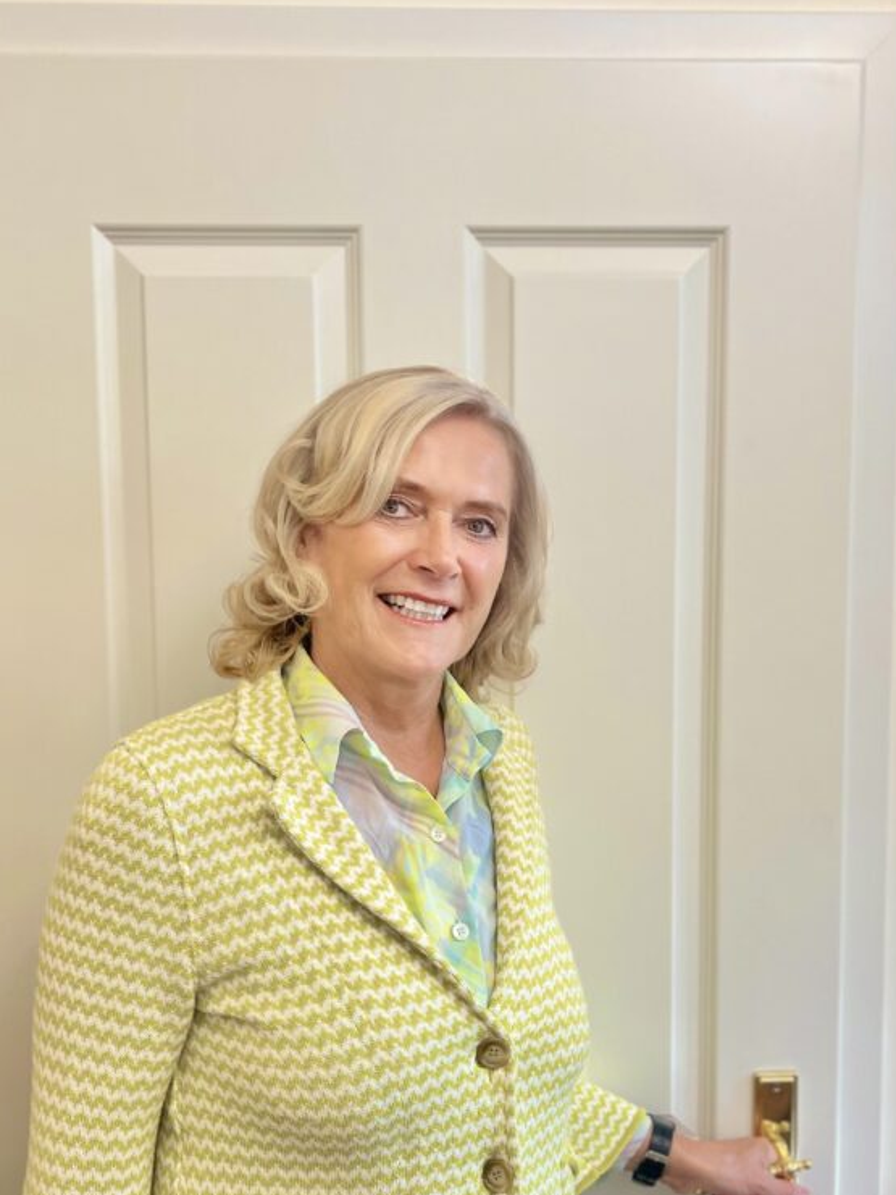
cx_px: 426
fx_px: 1242
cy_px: 741
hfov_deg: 39.6
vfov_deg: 50.9
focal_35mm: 36
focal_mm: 5.1
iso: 50
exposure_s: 1/100
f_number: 1.6
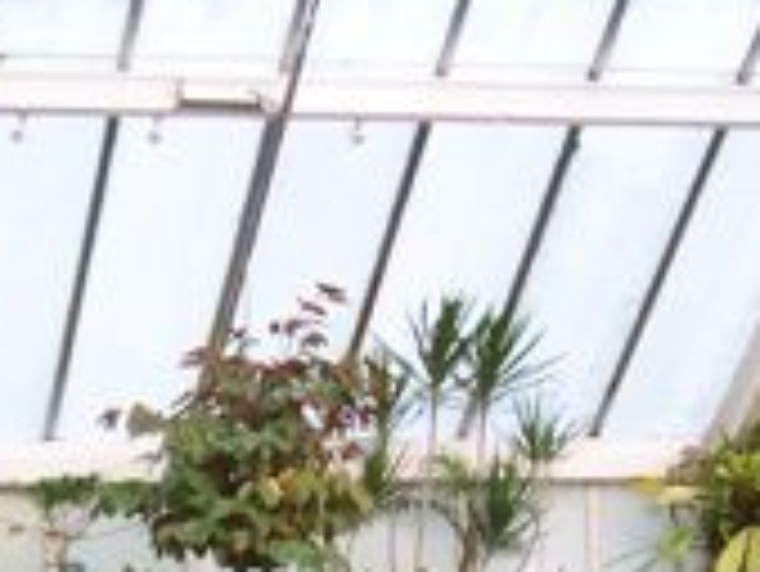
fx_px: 3076
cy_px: 743
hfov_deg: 14.1
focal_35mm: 140
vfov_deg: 10.4
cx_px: 297
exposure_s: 1/60
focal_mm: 5.6
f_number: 2.8
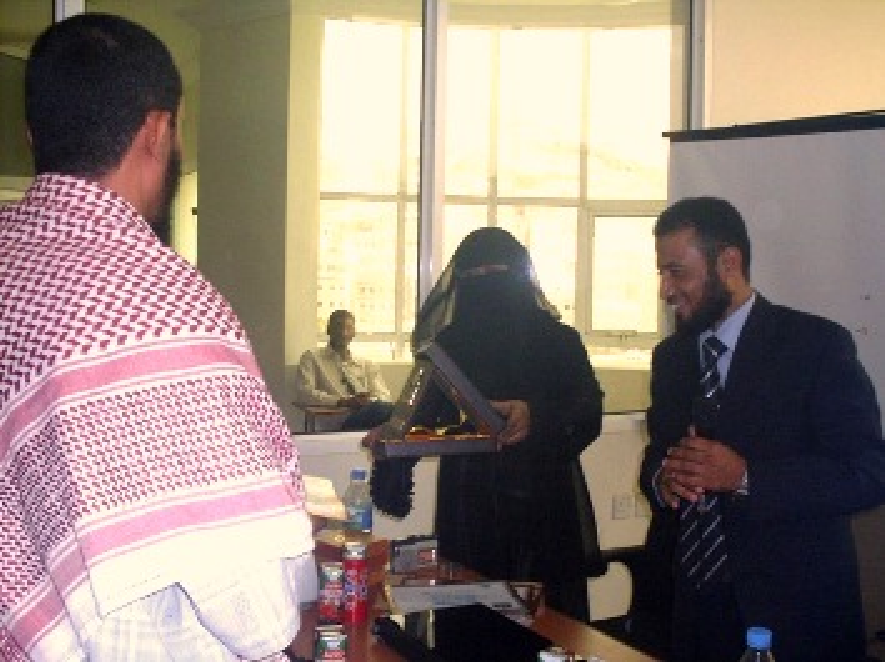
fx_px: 971
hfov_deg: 49.0
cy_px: 331
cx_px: 442
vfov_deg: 37.7
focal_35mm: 38
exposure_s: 1/45
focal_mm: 6.3
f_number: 2.8
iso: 100
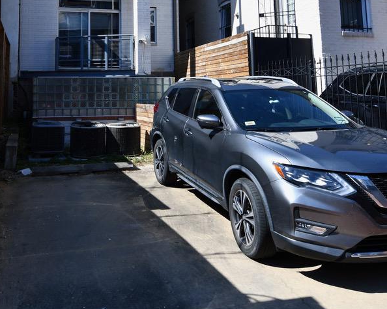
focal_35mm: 34
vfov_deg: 41.2
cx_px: 128
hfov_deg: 51.8
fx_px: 389
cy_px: 55
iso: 140
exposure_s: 1/250
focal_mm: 14
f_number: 8
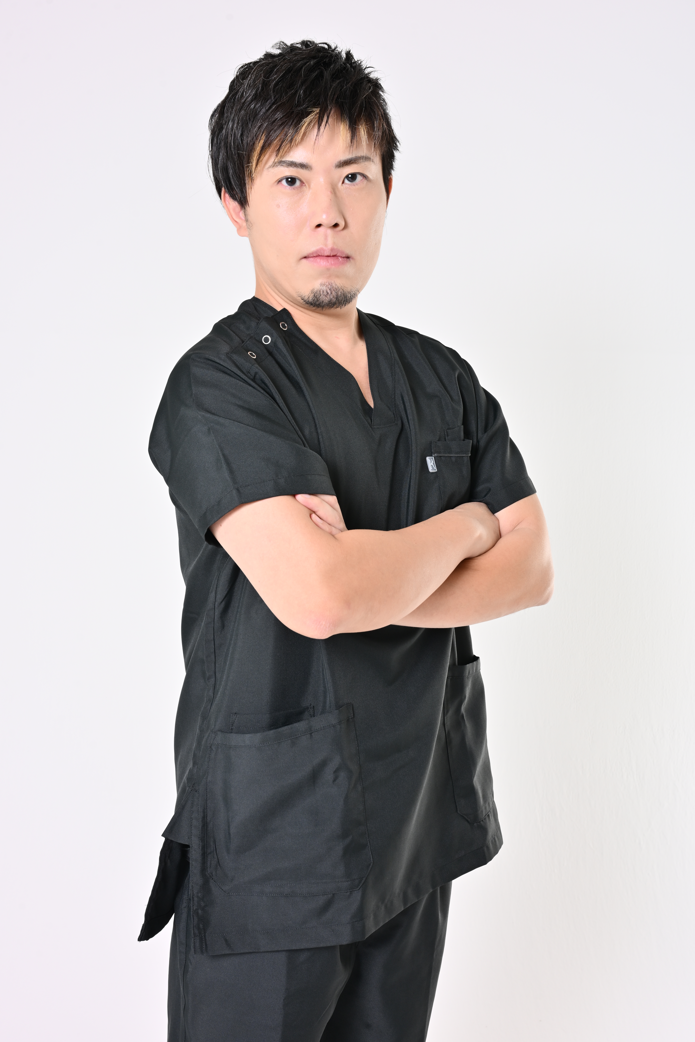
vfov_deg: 42.7
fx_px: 1332
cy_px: 521
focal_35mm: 46
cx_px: 348
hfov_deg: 29.2
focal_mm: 46
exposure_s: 1/160
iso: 200
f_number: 10
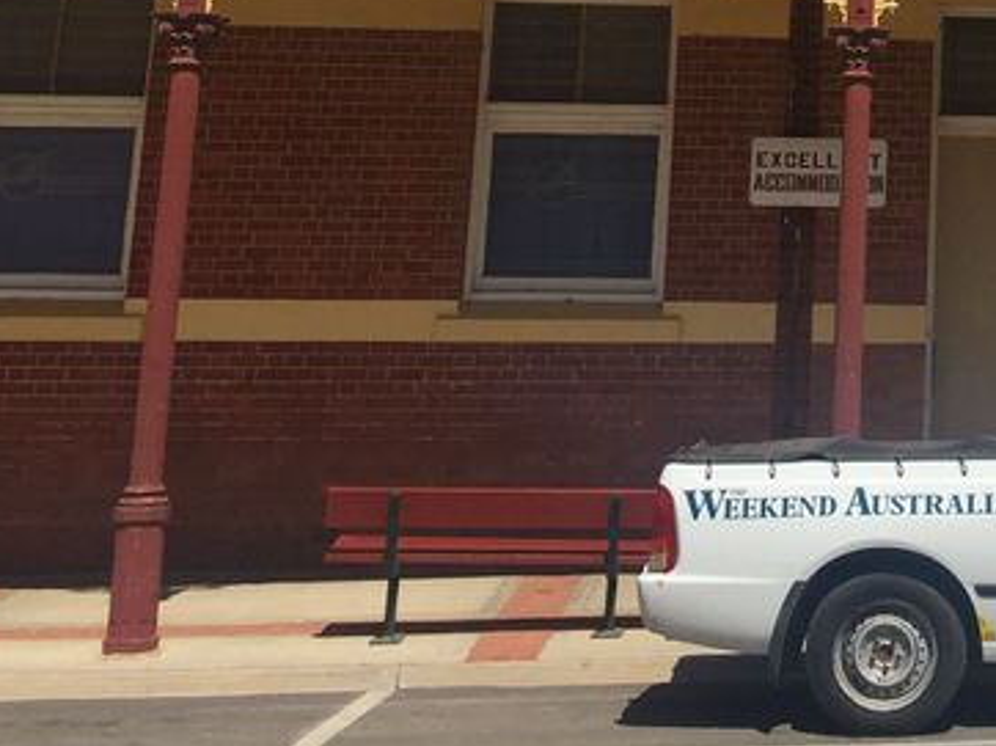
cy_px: -173
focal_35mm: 77
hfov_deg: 23.9
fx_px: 2214
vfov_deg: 18.1
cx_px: 1070
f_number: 2.2
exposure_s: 1/2825
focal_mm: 4.15
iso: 32
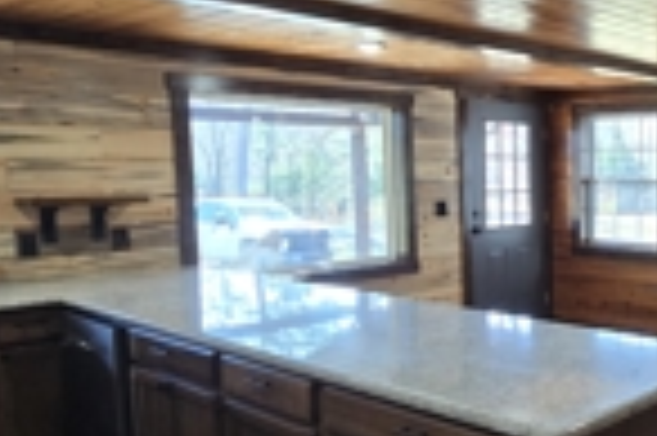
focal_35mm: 37
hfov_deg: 45.2
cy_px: 238
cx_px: 634
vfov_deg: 35.8
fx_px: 674
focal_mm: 2.2
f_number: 2.2
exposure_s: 1/60
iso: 160
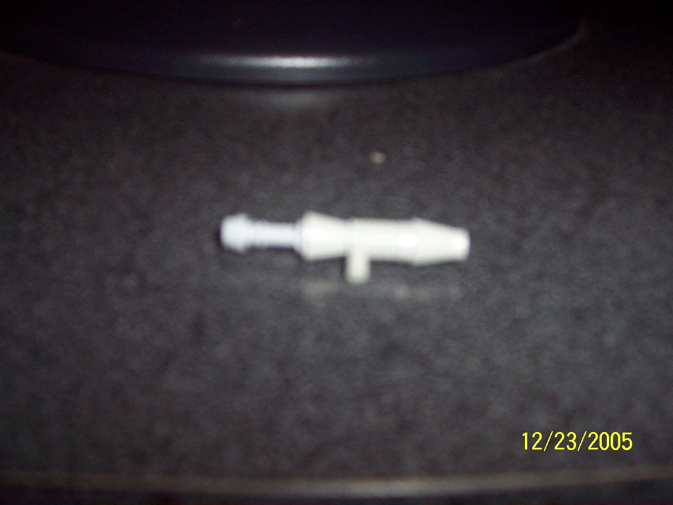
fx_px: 719
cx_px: 336
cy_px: 252
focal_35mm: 37
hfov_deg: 50.1
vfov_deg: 38.7
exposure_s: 1/60
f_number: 2.8
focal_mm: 5.6
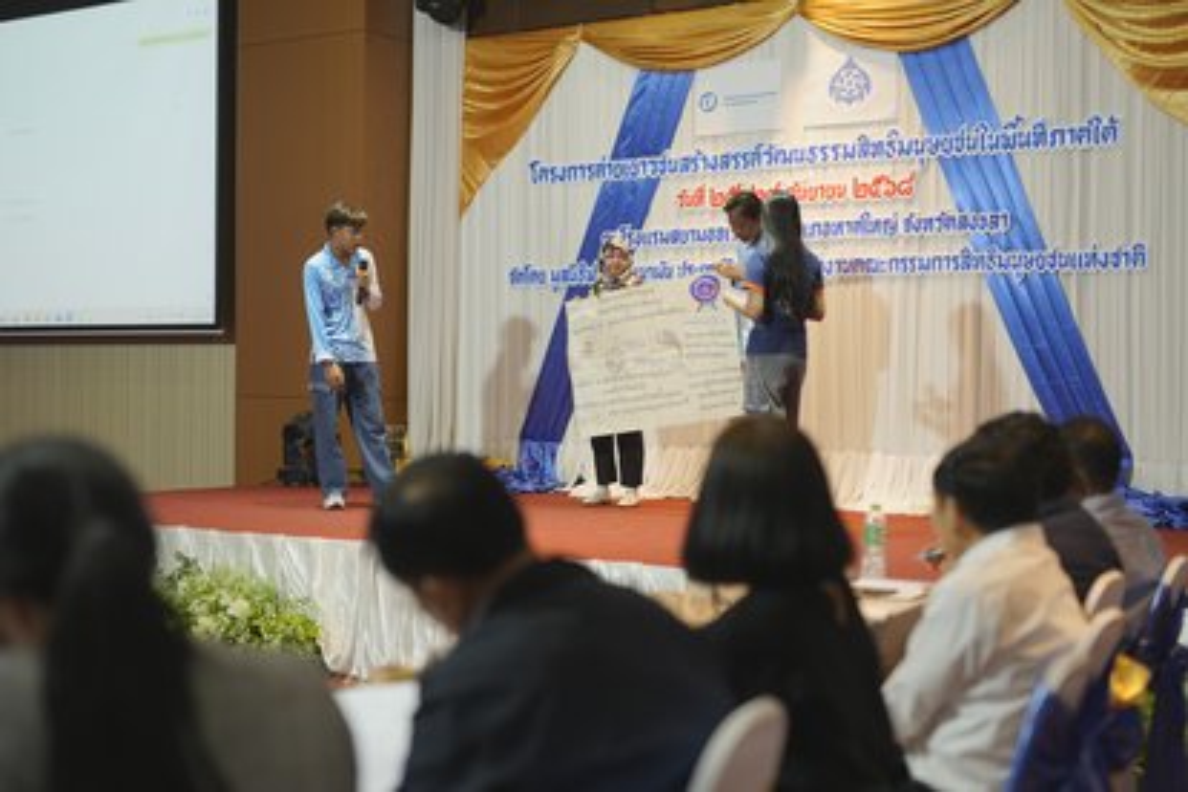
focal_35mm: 50
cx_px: 594
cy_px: 396
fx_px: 1650
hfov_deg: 39.6
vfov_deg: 27.0
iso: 1000
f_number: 1.8
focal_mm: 50
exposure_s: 1/200
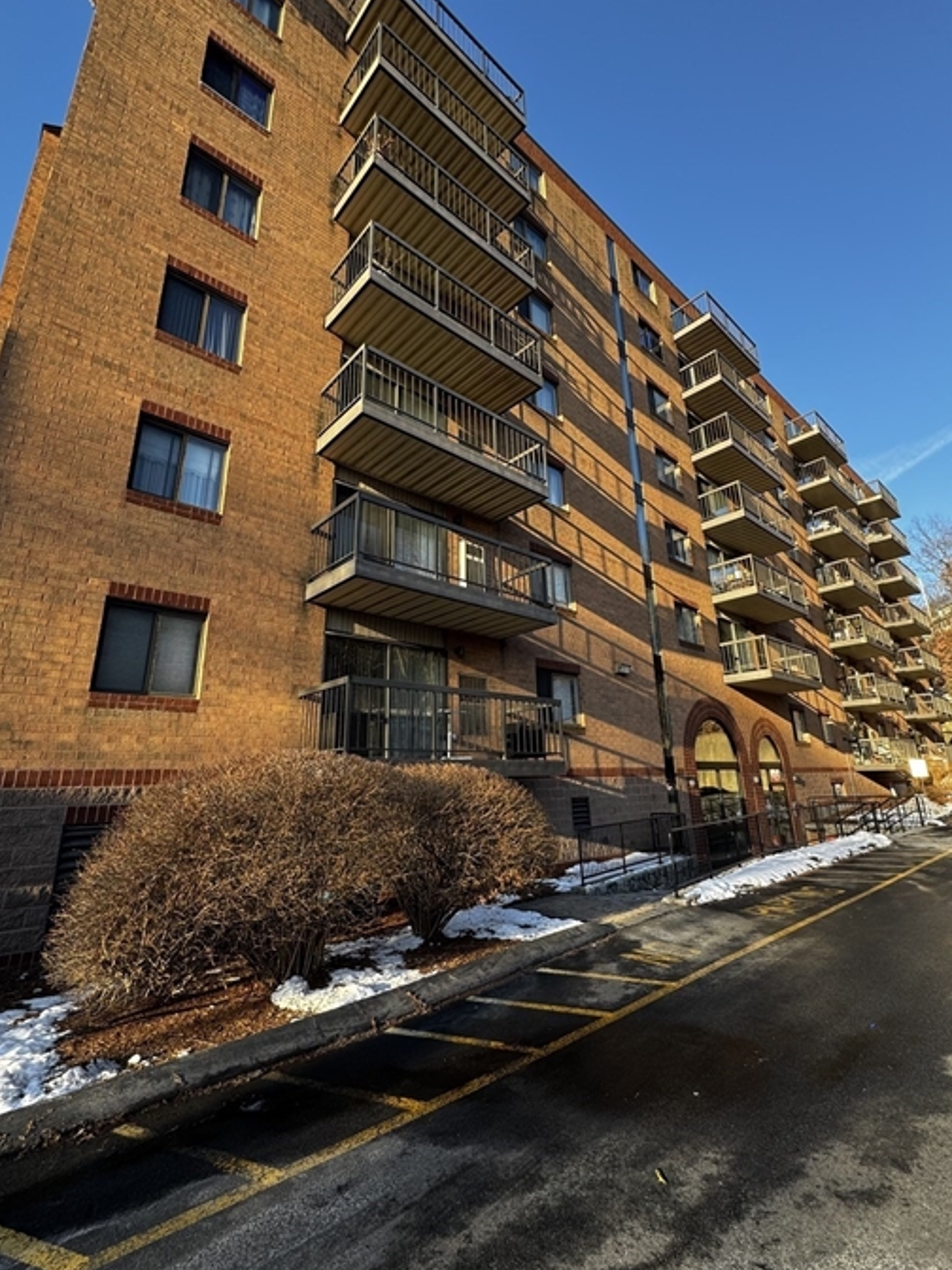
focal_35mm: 16
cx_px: 504
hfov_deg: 78.0
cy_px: 612
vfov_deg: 94.5
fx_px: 587
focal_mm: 2.22
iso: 40
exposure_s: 1/256
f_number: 2.2
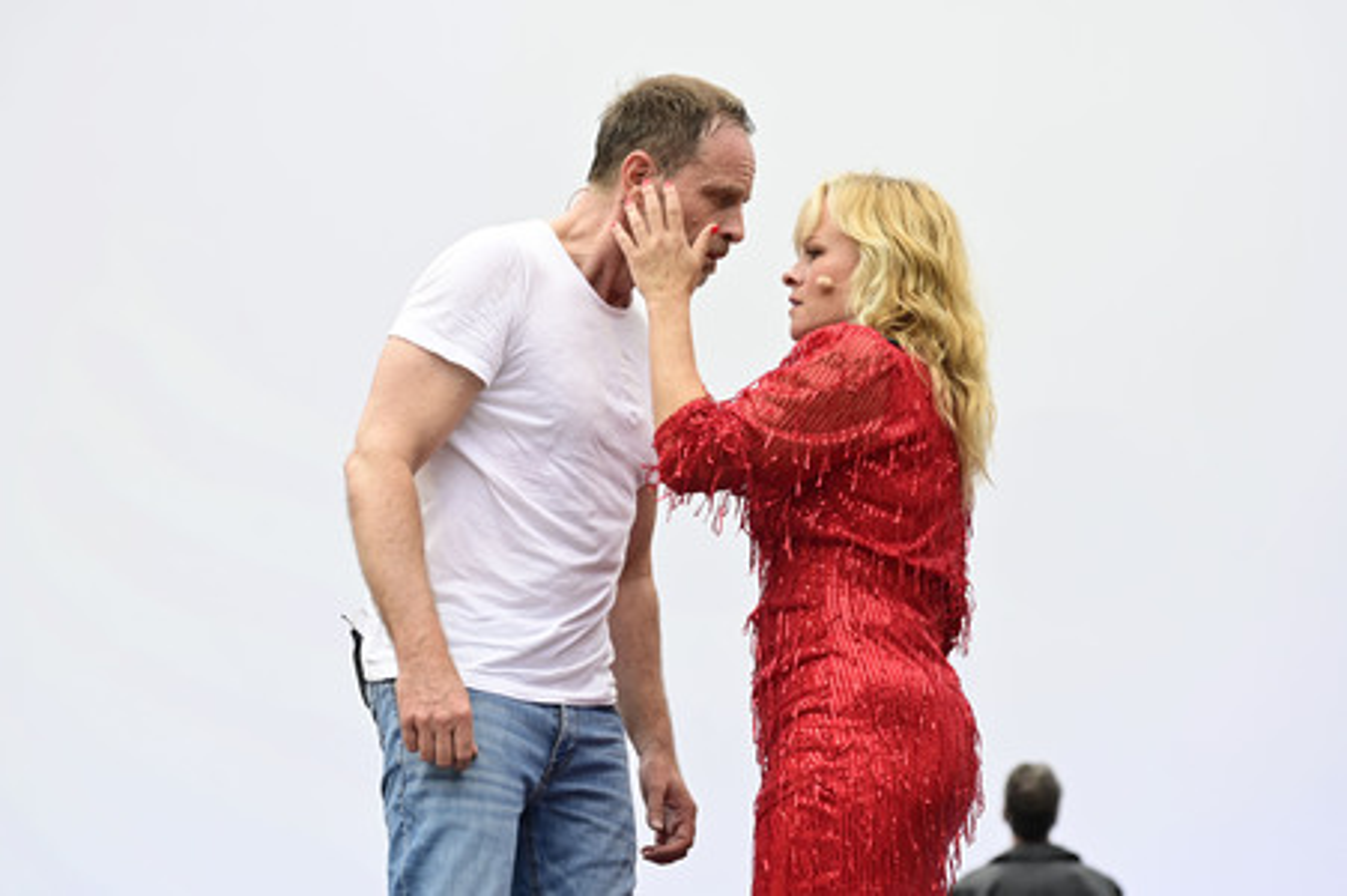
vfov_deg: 13.9
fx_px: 3664
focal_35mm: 98
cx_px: 674
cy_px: 448
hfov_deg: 20.8
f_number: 4.5
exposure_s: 1/400
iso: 800
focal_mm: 98
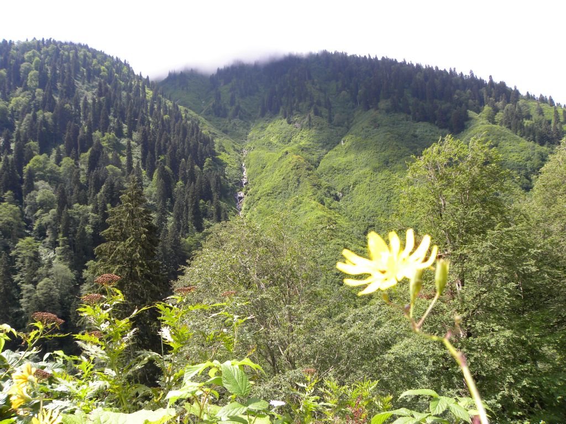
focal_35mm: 26
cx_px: 283
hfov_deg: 67.3
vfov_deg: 53.1
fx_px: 425
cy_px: 212
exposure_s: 1/170
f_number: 4.5
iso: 64
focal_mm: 4.6
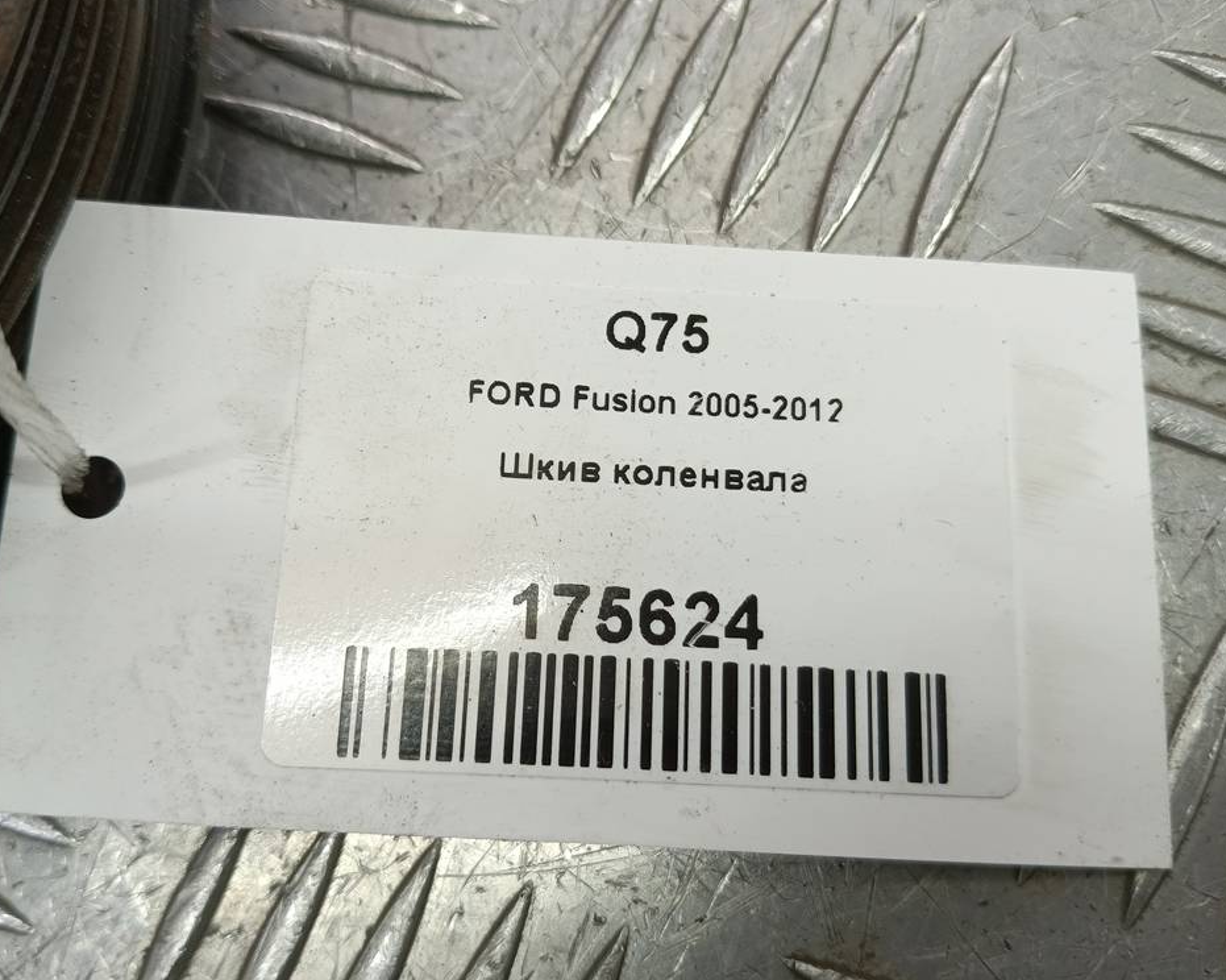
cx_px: 581
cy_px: 497
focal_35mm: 29
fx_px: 1052
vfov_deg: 49.9
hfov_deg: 60.4
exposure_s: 1/100
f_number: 1.6
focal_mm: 4.11
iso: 150
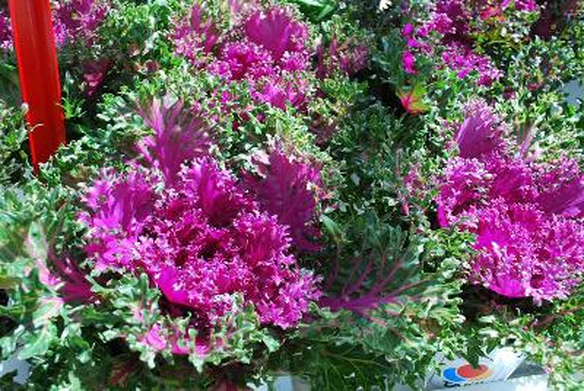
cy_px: 196
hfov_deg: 53.1
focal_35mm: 36
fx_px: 585
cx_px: 292
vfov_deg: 37.0
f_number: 8
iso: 180
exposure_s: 1/60
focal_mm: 24
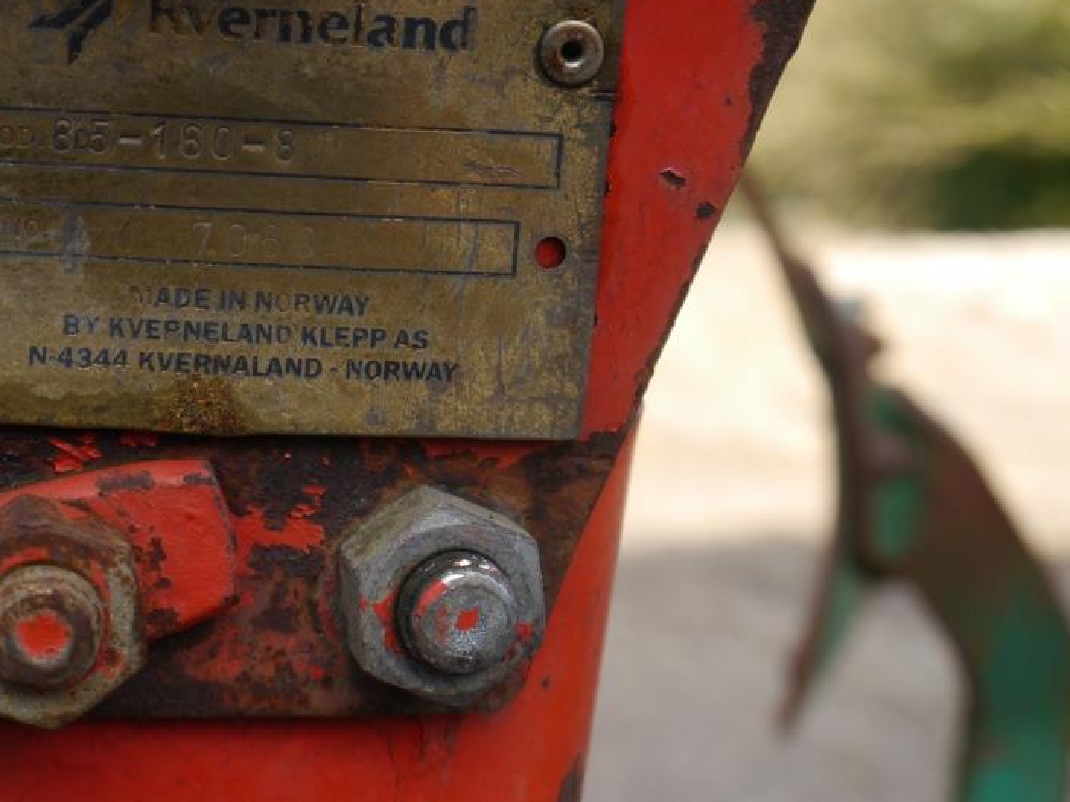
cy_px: 227
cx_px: 303
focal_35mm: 67
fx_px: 2071
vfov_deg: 21.8
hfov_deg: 28.7
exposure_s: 1/200
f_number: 5.6
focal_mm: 23
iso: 160
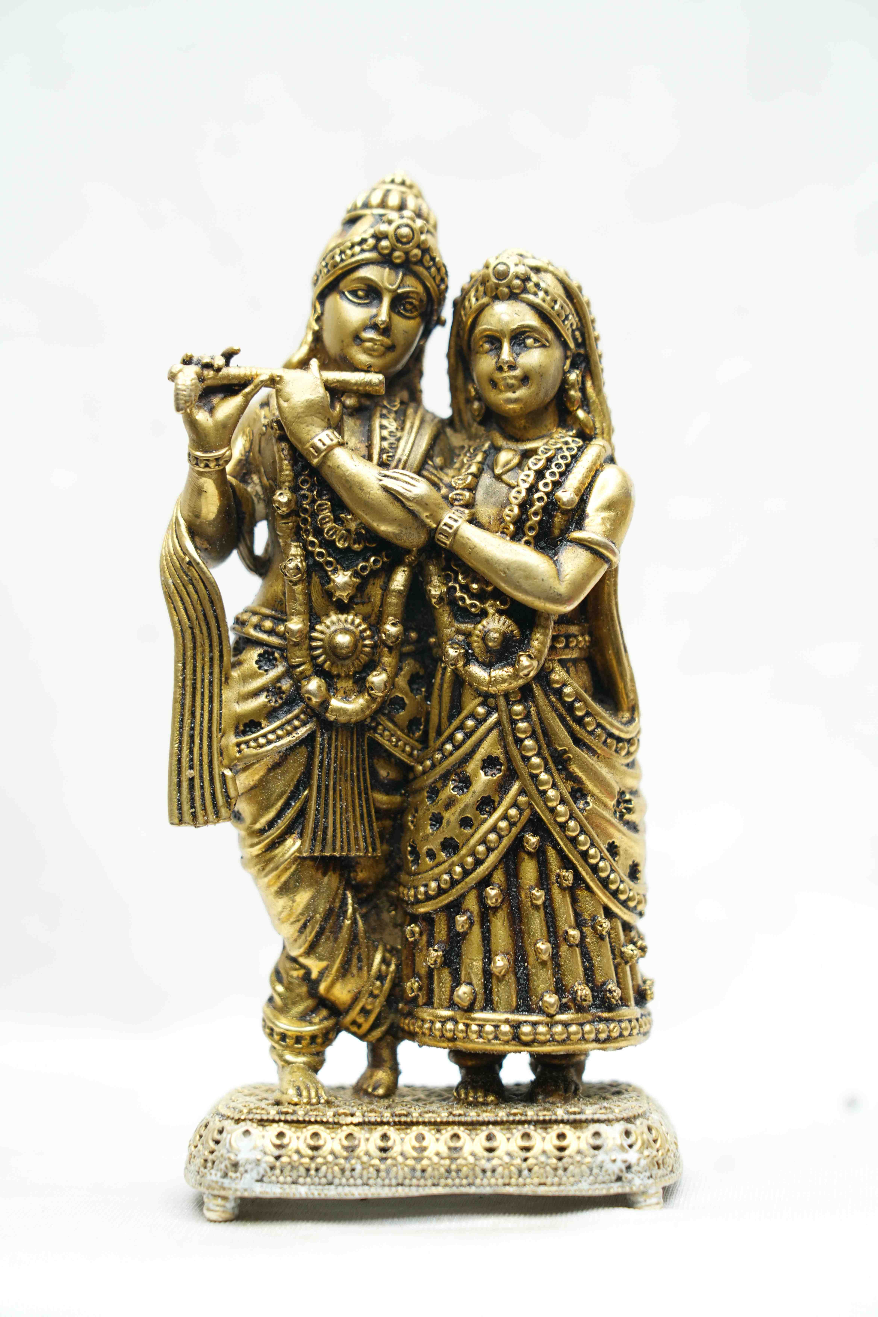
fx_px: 3841
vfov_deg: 19.5
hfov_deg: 13.0
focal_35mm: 105
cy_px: 658
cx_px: 439
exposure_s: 1/60
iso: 500
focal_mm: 105
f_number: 5.6
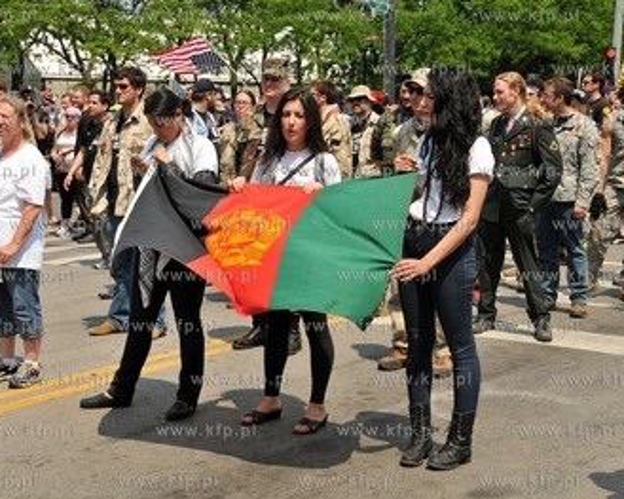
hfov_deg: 29.1
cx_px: 307
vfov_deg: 23.5
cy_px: 249
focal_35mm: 65
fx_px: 1200
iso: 450
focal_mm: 38
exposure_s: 1/640
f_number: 10
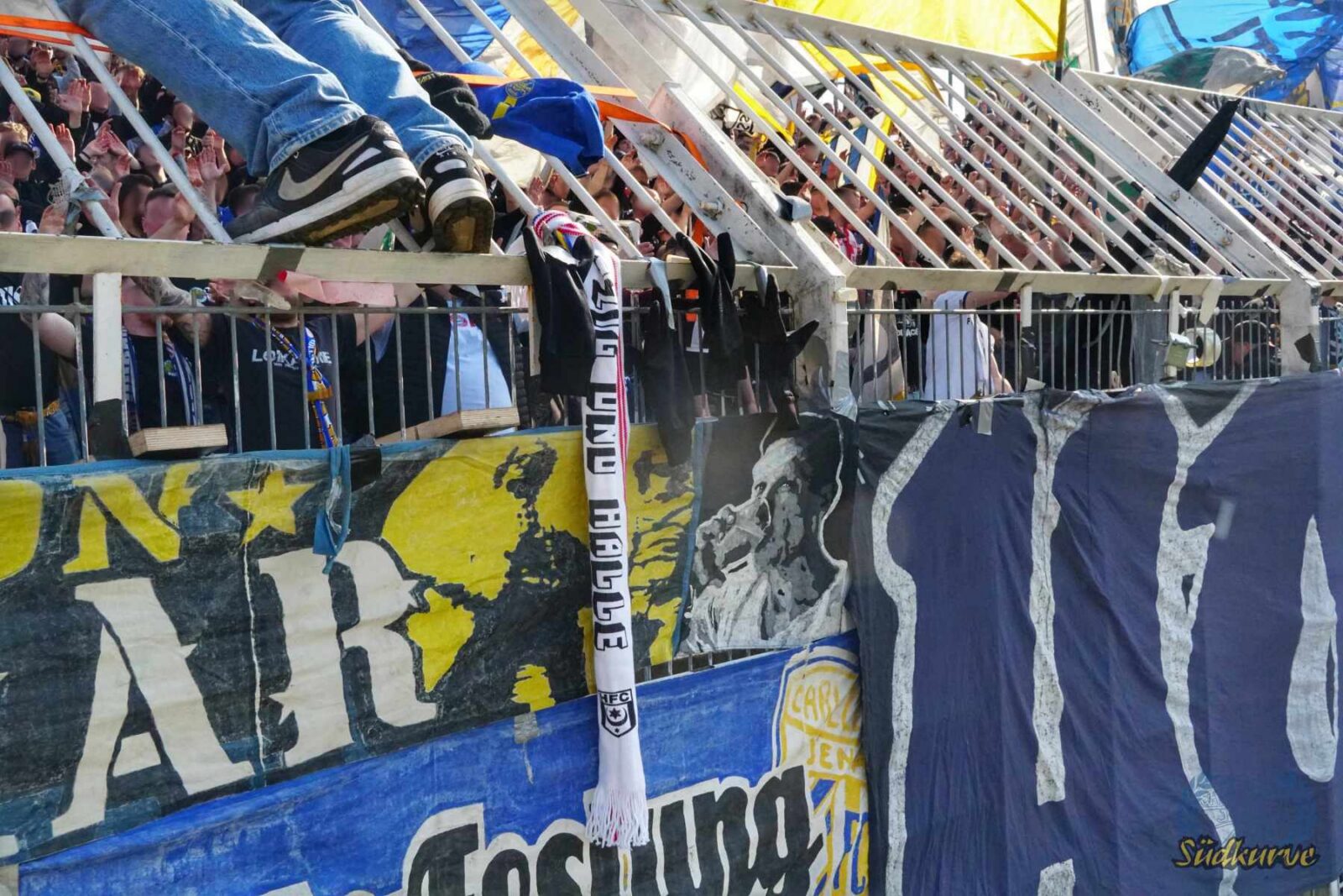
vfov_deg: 31.9
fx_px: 1567
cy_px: 448
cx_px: 672
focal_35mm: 42
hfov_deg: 46.4
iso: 5000
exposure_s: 1/1600
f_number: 18
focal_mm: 28
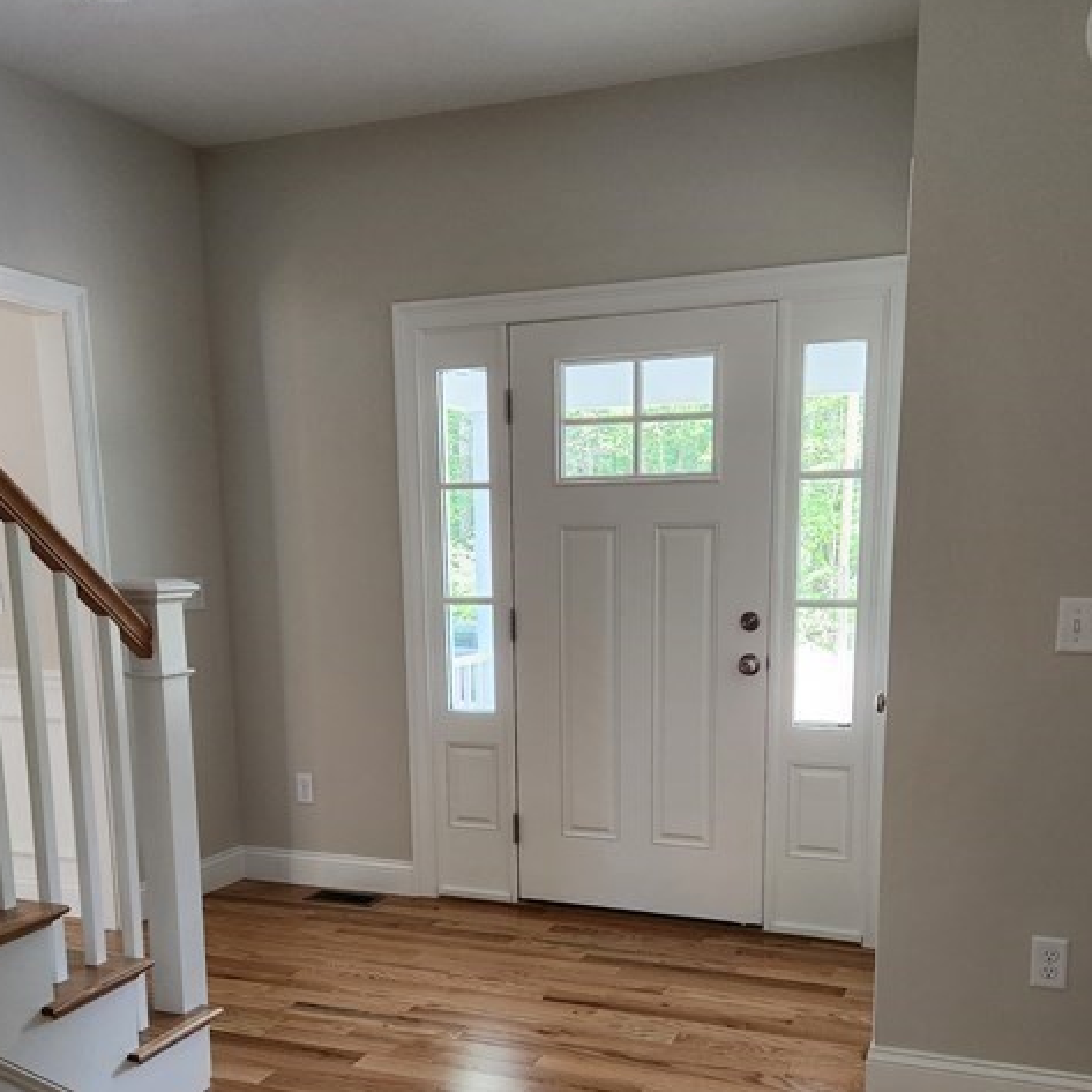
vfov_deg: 48.7
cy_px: 746
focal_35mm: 33
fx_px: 1178
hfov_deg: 49.7
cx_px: 579
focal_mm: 5.4
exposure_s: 1/120
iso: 250
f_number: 1.8
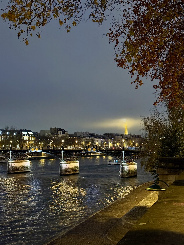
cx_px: 92
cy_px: 122
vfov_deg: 39.7
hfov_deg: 30.3
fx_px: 340
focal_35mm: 48
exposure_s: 1/20
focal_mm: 6.76
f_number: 1.78
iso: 1000
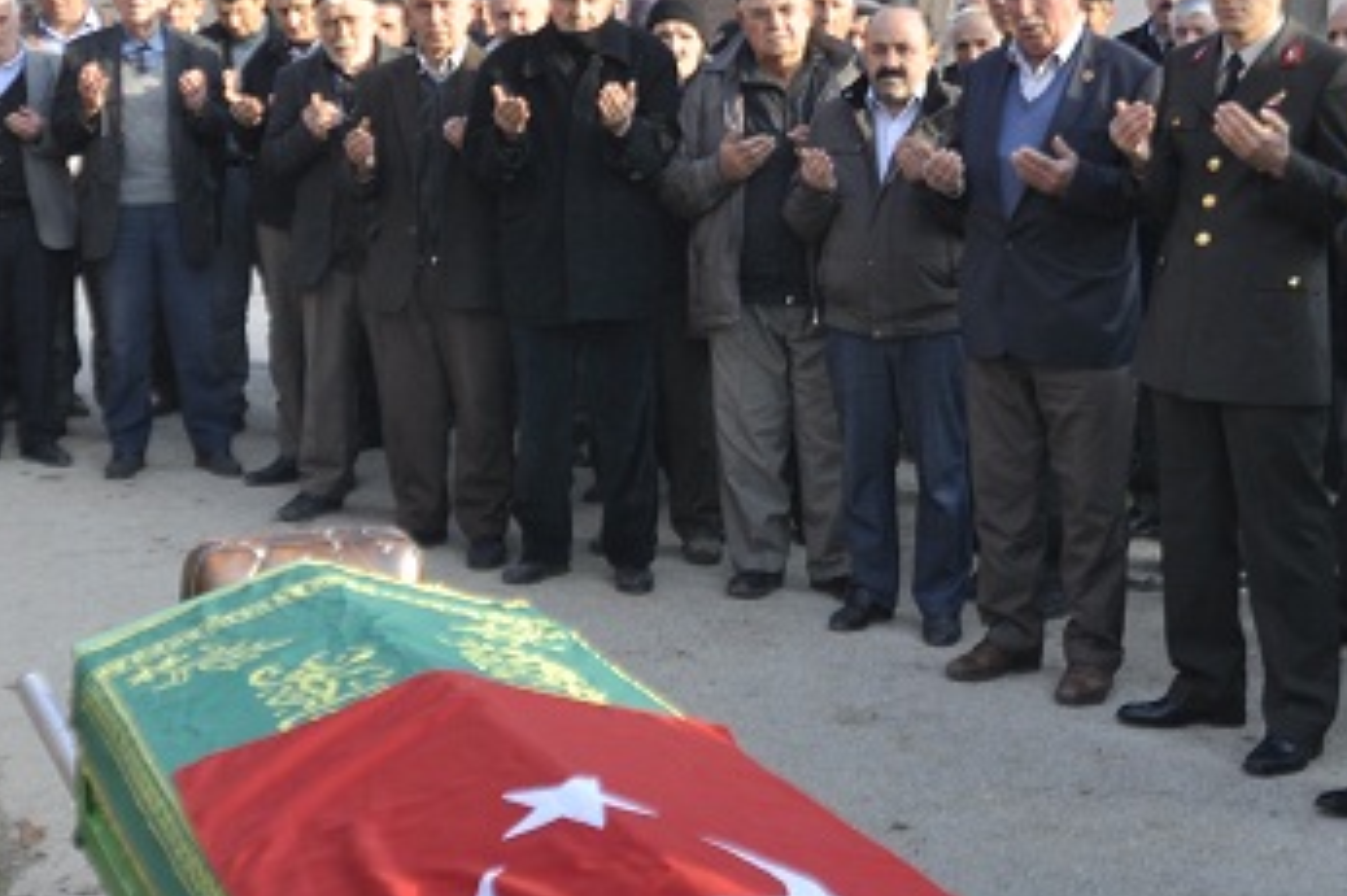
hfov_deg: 30.0
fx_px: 2504
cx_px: 498
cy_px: 518
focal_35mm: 67
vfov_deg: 20.3
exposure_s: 1/160
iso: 200
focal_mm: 18
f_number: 5
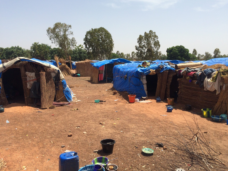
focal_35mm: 29
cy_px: 86
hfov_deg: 61.7
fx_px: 191
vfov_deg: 48.2
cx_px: 114
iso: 32
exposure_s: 1/2933
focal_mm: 4.15
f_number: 2.2
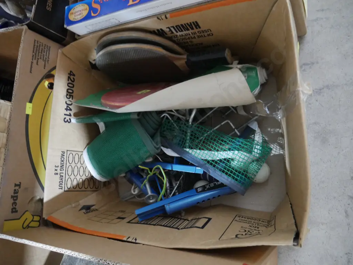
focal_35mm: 28
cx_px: 176
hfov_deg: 63.4
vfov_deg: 49.7
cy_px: 132
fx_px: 286
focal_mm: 14
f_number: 3.5
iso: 3200
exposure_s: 1/20
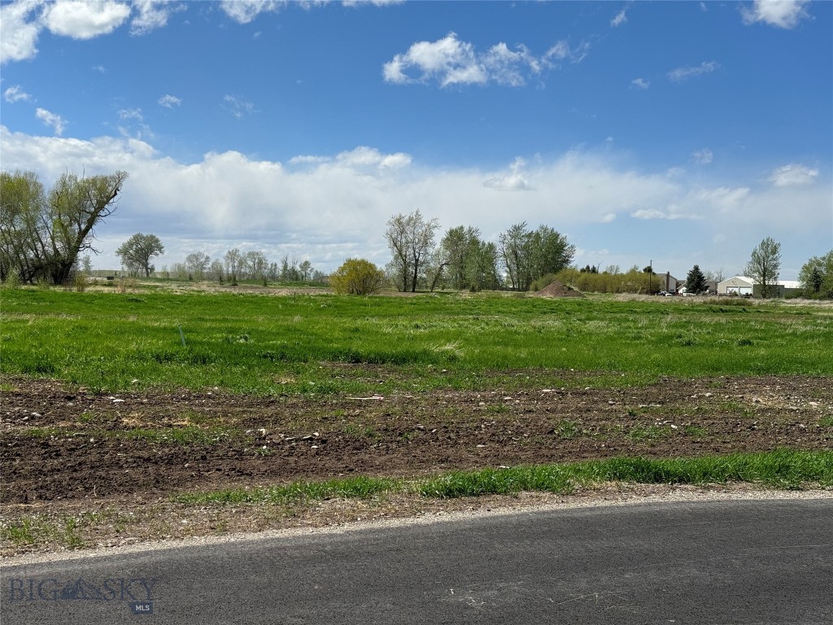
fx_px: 1155
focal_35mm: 48
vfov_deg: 30.3
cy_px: 312
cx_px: 416
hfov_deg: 39.7
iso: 64
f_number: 1.78
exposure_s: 1/7092
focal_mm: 6.76
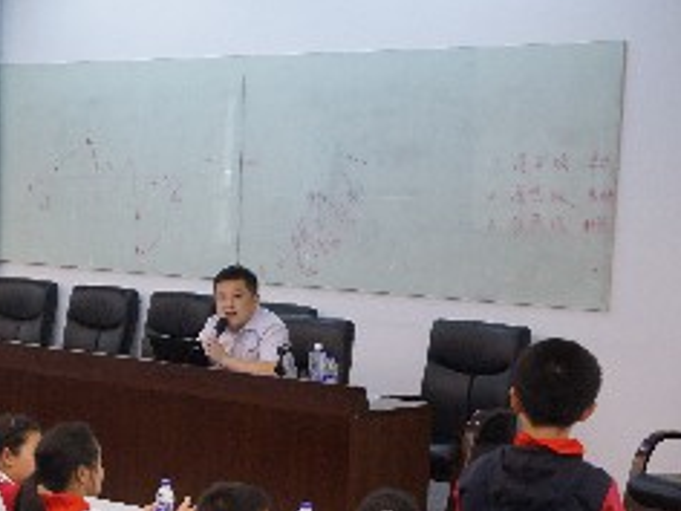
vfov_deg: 14.9
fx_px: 1948
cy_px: 407
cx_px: -137
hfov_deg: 18.8
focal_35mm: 99
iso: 1000
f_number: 4
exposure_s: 1/60
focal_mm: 24
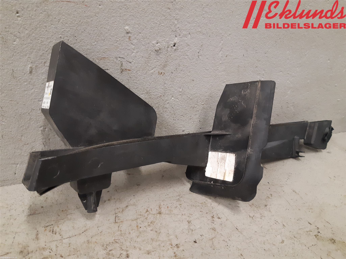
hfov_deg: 67.3
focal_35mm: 26
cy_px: 130
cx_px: 173
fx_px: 260
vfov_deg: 53.1
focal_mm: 3.93
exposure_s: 1/50
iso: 200
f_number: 1.7
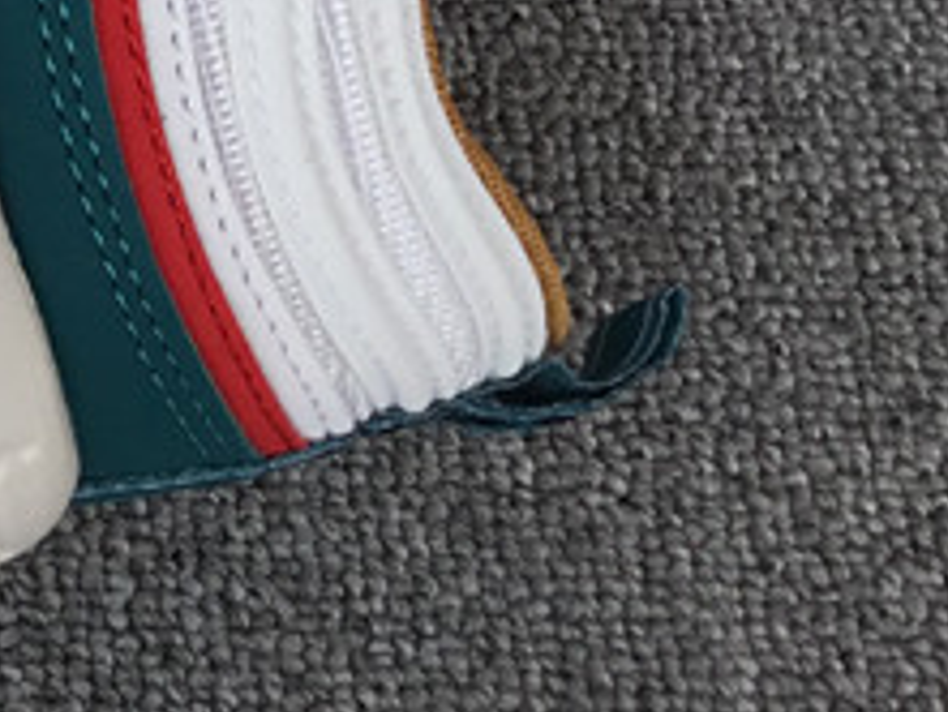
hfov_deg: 14.0
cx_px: -721
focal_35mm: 126
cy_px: -620
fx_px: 3453
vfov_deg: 10.9
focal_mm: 3.3
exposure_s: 1/422
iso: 25
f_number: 2.4
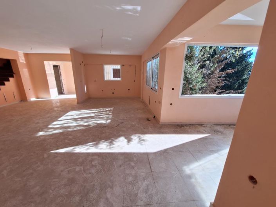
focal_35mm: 13
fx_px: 104
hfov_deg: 106.2
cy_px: 104
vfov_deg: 89.9
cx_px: 138
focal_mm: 1.74
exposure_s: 1/406
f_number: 2.2
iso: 40
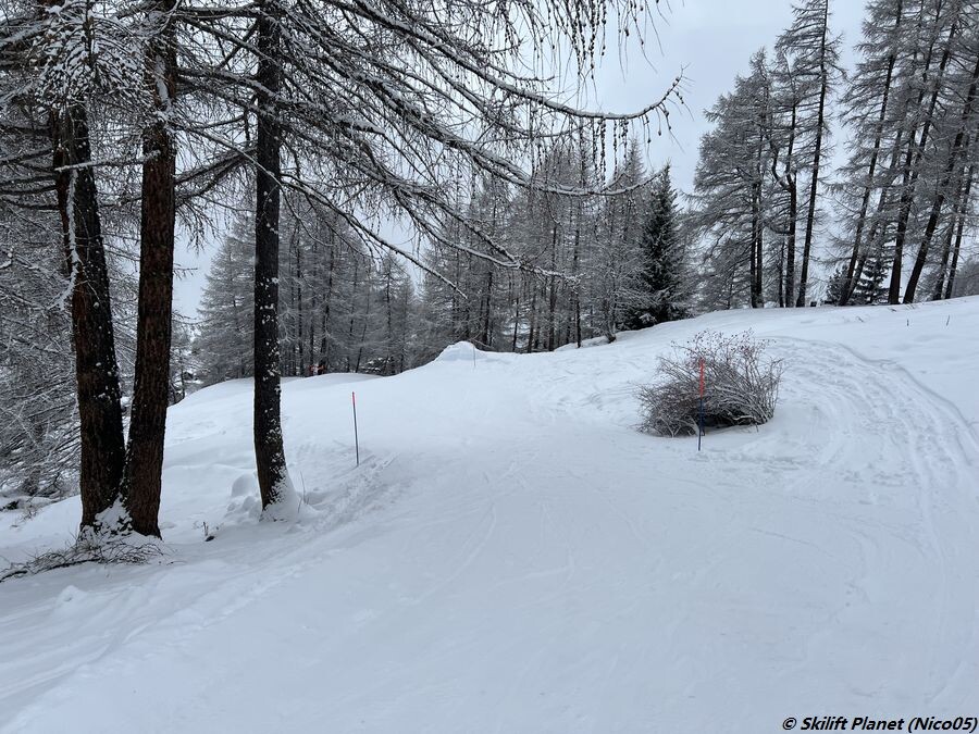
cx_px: 490
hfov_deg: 67.3
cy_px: 367
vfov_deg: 53.1
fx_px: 735
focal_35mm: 26
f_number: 1.5
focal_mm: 5.7
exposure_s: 1/2762
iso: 50
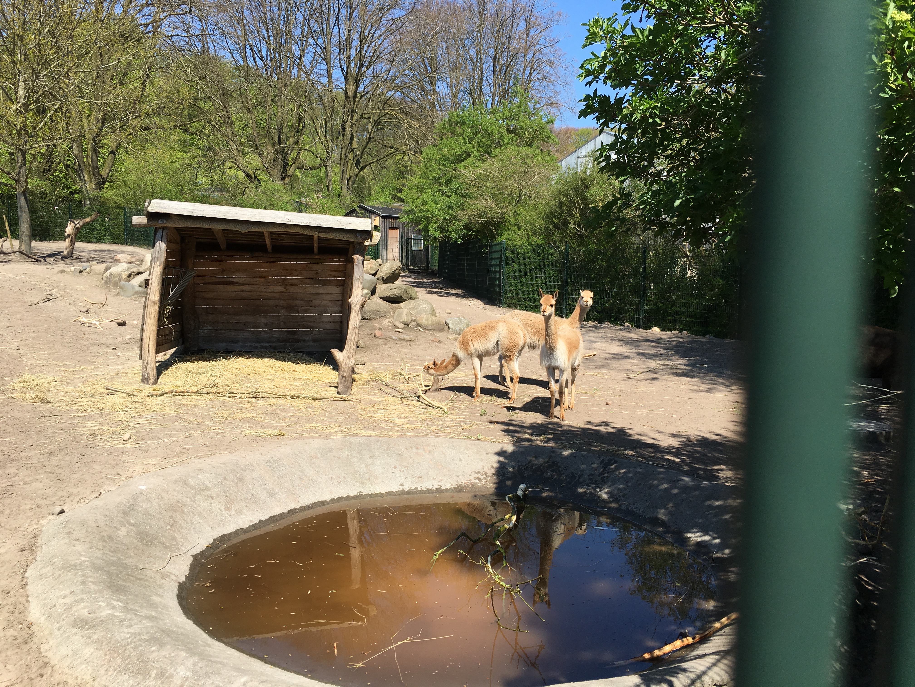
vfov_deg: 48.2
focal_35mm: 29
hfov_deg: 61.7
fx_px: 767
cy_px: 344
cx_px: 458
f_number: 2.2
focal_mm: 4.15
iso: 25
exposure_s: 1/1183
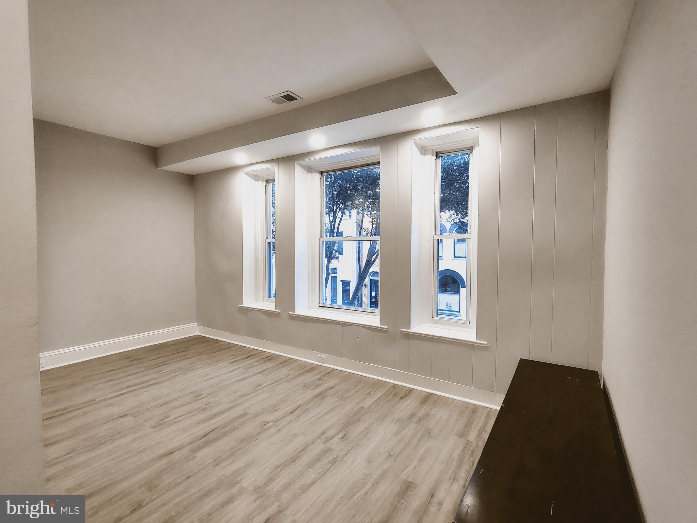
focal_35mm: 16
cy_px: 262
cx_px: 348
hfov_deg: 94.5
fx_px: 322
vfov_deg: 78.1
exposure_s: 1/30
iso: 438
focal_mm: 2.13
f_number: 2.2
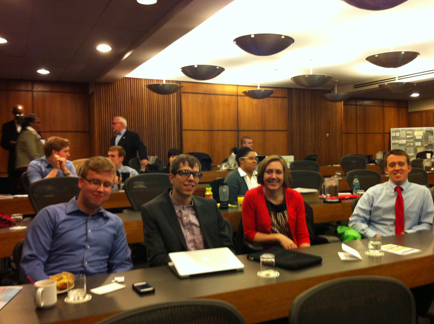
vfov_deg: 39.6
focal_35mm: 36
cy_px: 160
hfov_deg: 51.4
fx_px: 451
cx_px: 223
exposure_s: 1/15
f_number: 2.8
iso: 250
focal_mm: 3.85
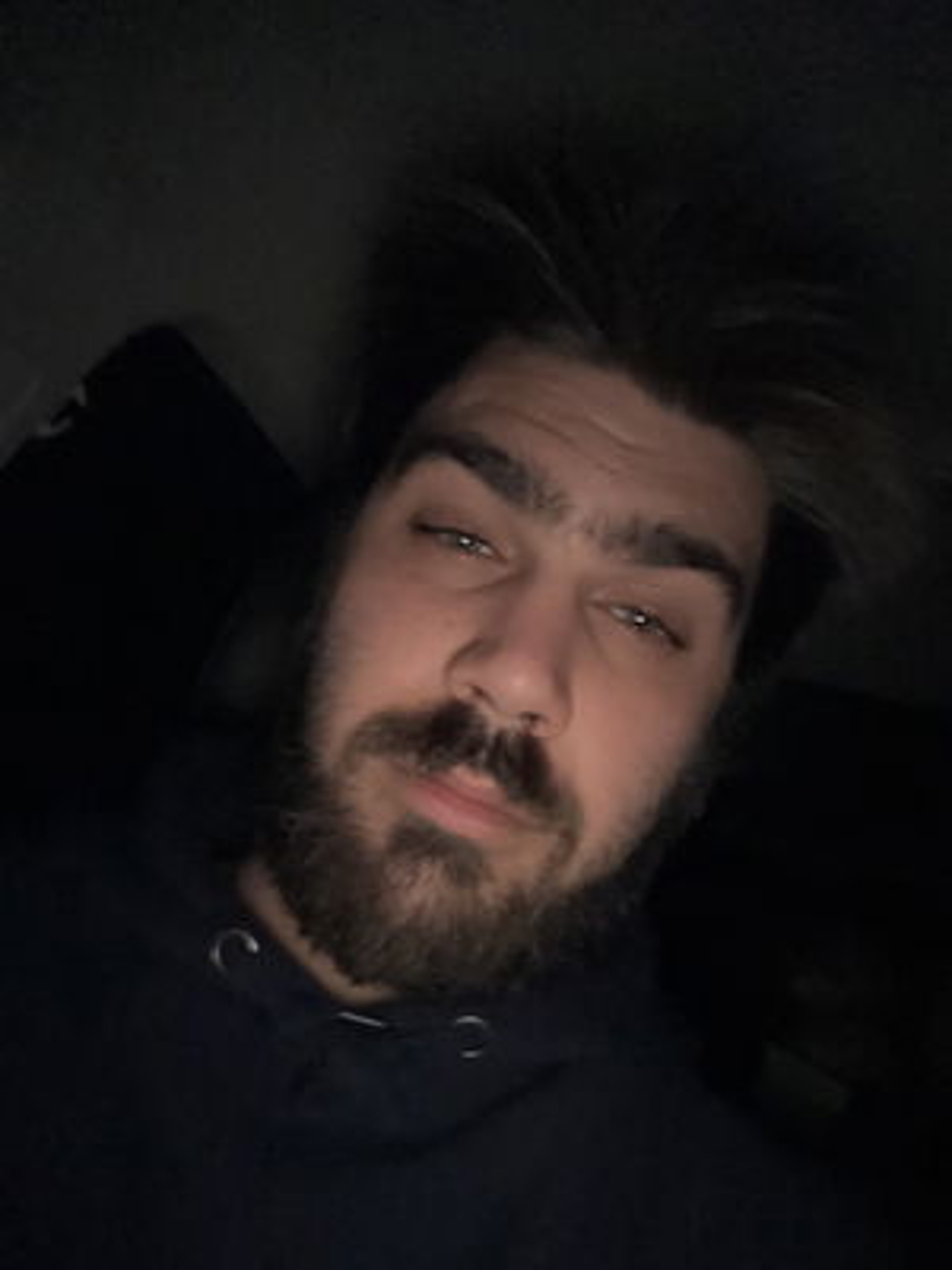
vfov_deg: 60.0
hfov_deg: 46.8
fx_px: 1100
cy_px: 635
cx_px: 476
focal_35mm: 30
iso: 1000
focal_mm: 2.69
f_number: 1.9
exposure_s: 1/17
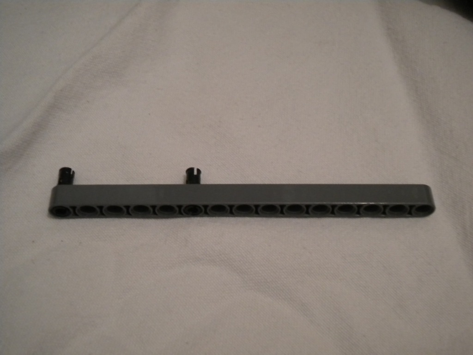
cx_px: 236
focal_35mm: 52
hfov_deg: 36.8
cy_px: 178
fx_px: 711
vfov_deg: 28.0
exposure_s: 1/13.5
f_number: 3.9
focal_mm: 9.3
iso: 400
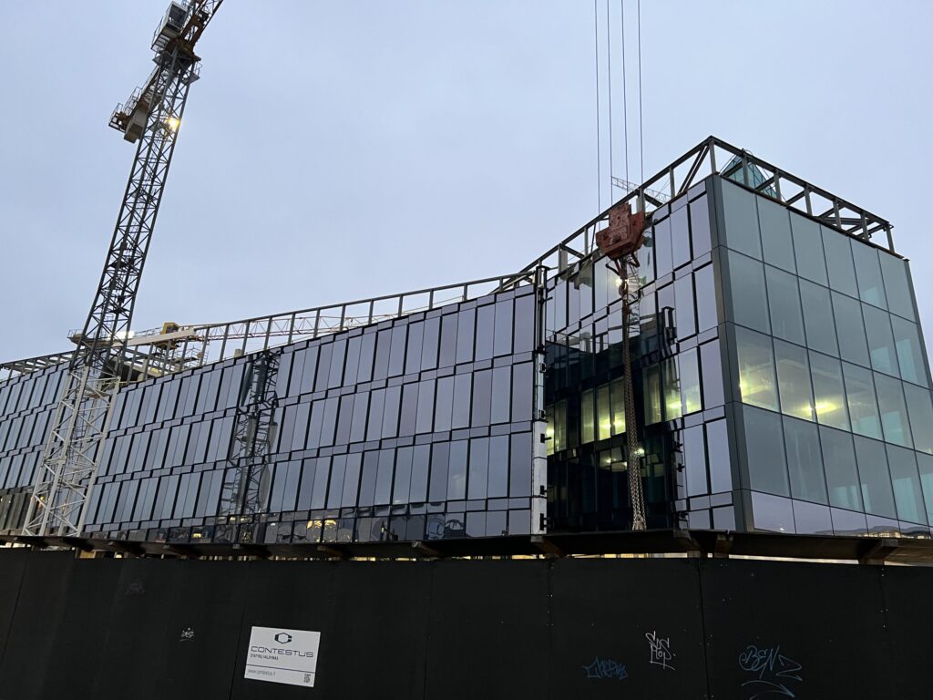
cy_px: 350
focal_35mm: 26
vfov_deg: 53.1
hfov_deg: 67.3
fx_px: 701
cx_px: 466
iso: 320
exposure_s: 1/50
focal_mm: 5.7
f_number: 1.5
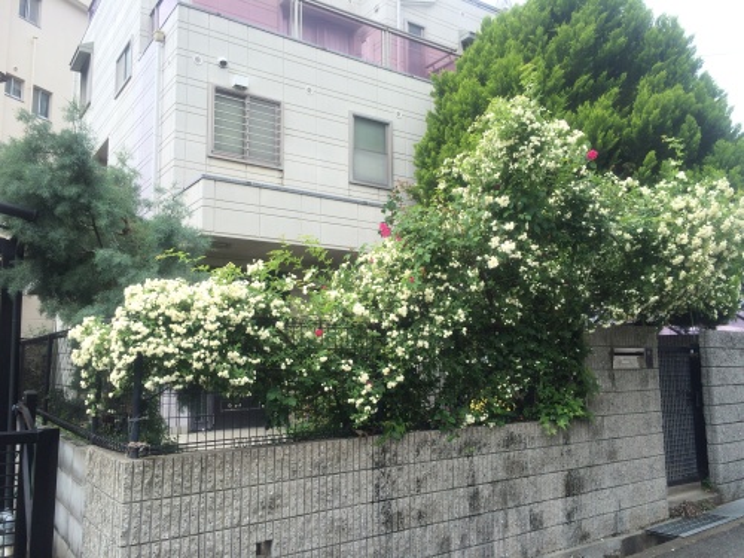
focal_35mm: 30
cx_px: 372
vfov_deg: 46.8
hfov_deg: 60.0
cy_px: 279
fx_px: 645
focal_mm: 4.12
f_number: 2.2
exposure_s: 1/547
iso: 32
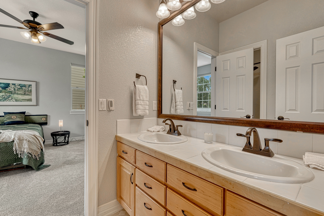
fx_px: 143
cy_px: 108
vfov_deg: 74.1
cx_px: 162
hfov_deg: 97.1
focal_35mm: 16
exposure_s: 1/8
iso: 400
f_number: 8
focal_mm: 15.9
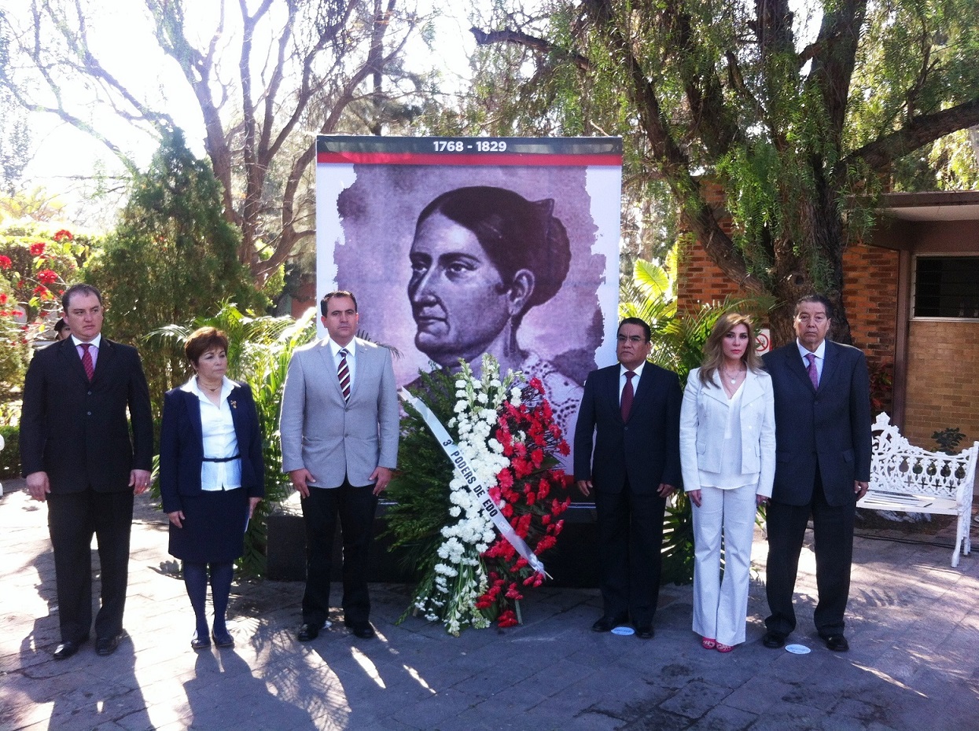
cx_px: 490
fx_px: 988
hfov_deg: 52.7
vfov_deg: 40.6
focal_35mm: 35
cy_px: 366
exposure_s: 1/120
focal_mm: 3.85
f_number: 2.8
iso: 80
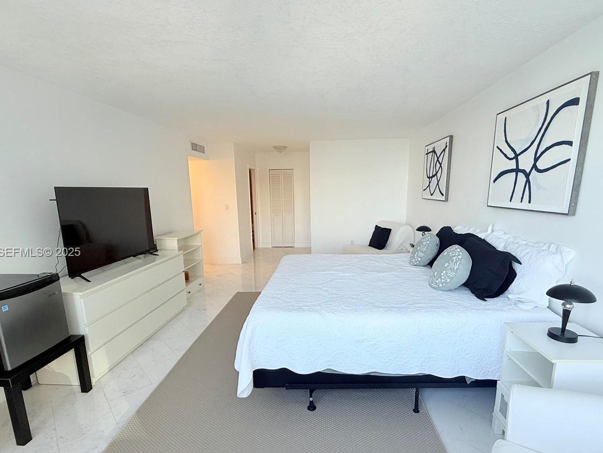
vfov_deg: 71.3
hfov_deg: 87.7
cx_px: 317
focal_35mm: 18
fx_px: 314
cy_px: 253
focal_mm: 2.22
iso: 125
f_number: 2.2
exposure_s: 1/99
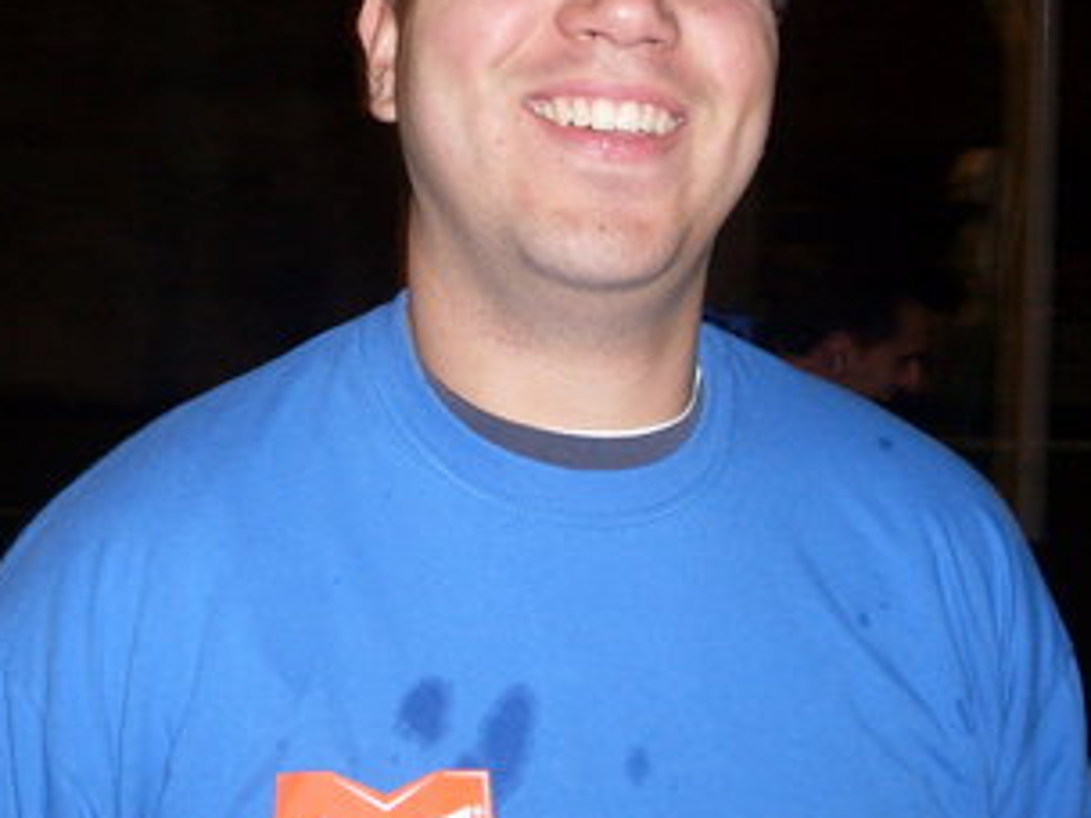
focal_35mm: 75
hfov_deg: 25.9
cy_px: 215
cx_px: 434
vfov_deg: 19.5
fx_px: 2364
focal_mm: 6.3
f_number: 2.8
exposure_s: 1/45
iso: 100
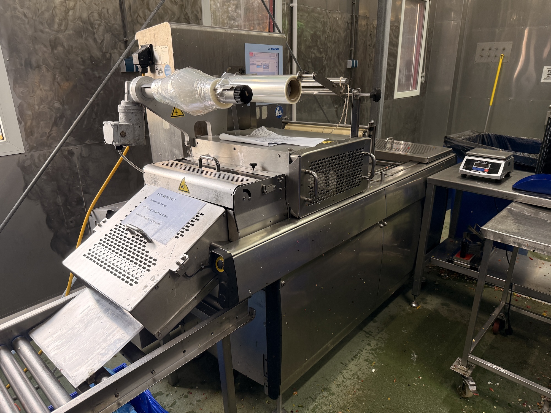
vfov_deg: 56.8
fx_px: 382
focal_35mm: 24
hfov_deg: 71.6
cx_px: 276
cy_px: 206
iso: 160
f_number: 1.78
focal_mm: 6.76
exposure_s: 1/100
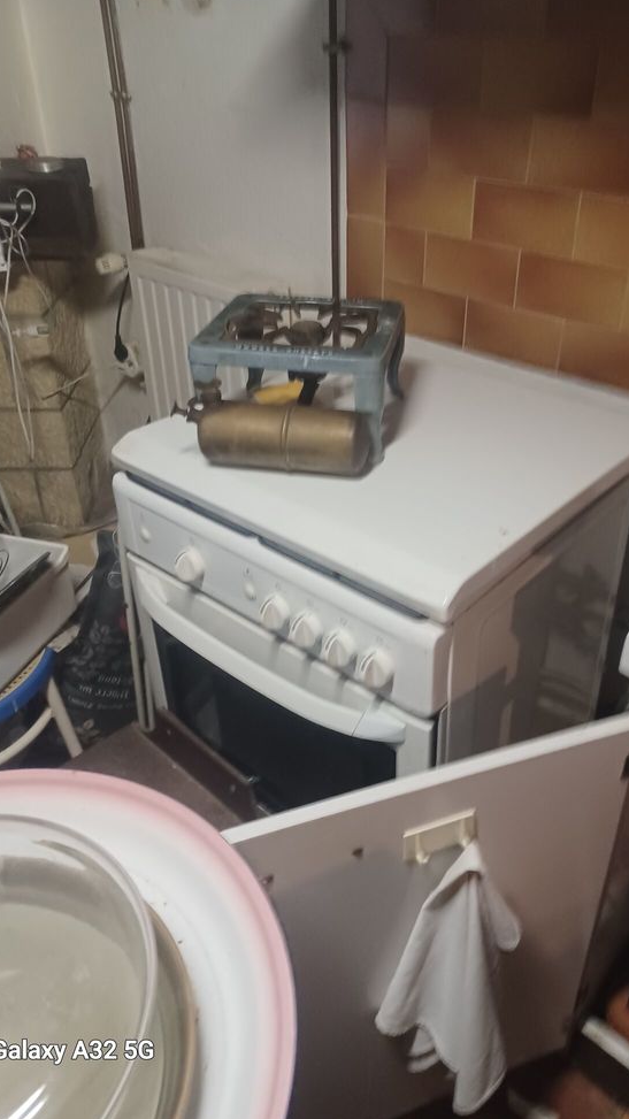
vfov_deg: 67.9
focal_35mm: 28
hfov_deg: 41.3
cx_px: 368
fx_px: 831
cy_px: 549
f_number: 1.8
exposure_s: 1/20
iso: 800
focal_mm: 4.6
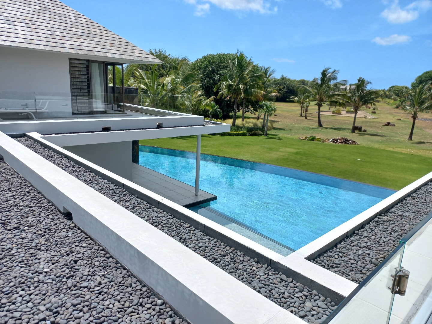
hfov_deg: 69.4
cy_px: 162
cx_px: 216
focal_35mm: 25
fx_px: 312
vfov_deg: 54.9
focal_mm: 4.6
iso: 25
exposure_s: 1/1251
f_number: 1.8
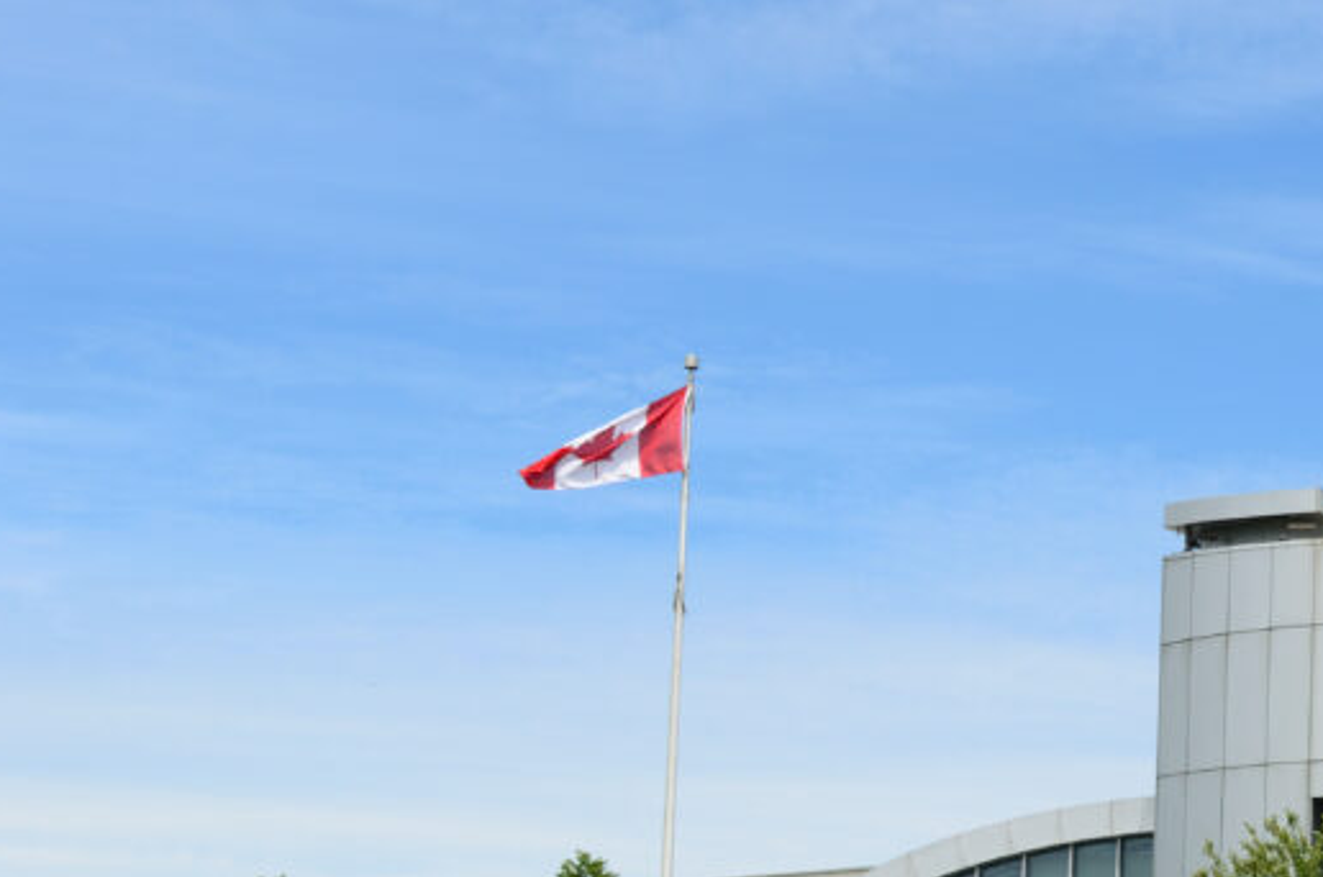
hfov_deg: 17.7
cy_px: 812
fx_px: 4145
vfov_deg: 12.0
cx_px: 1331
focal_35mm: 113
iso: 100
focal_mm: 36
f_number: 8
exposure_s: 1/250
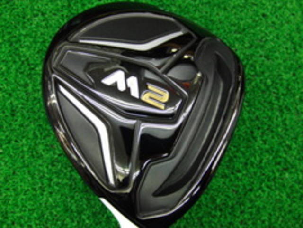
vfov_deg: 38.7
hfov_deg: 50.1
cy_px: 114
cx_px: 152
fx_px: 324
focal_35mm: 37
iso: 400
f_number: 3.6
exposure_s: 1/40
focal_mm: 6.42
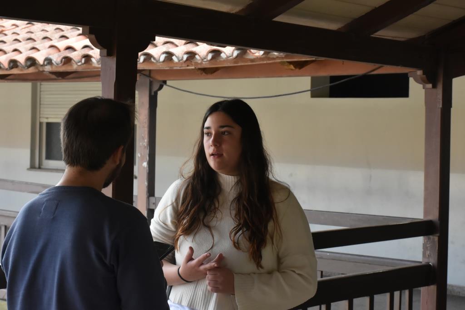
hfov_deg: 27.0
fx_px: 969
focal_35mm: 75
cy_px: 155
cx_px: 232
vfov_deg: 18.2
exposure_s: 1/400
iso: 1600
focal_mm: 50
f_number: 10
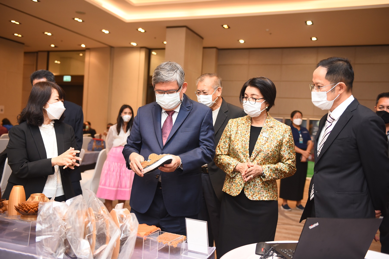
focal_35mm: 35
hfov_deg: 54.4
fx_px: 378
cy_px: 130
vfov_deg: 37.9
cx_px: 194
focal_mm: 35
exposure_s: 1/200
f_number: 3.2
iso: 1000
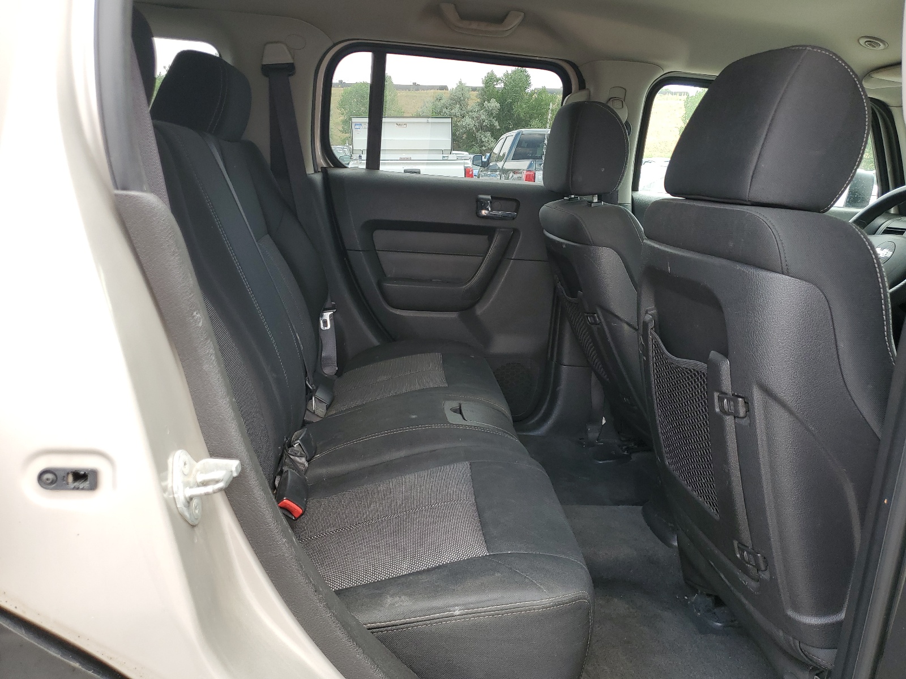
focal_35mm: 26
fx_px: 680
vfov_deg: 53.1
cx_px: 453
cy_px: 340
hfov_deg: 67.3
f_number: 1.5
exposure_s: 1/172
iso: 50
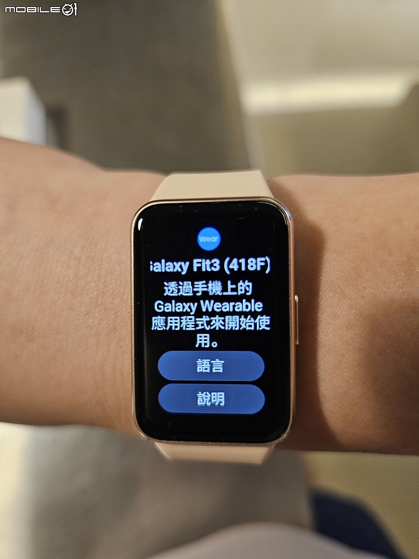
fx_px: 371
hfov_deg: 58.9
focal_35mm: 23
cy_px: 280
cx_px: 210
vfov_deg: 73.9
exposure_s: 1/33
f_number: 1.7
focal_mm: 6.3
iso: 320
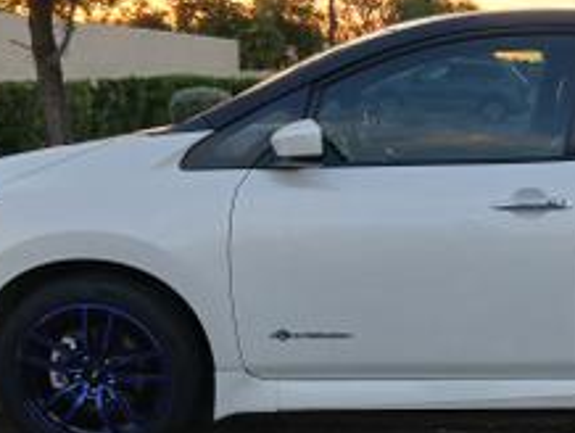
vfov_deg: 24.4
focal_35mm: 60
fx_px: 998
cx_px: 499
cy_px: 285
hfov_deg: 30.9
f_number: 1.8
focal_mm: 3.98
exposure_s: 1/60
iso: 100
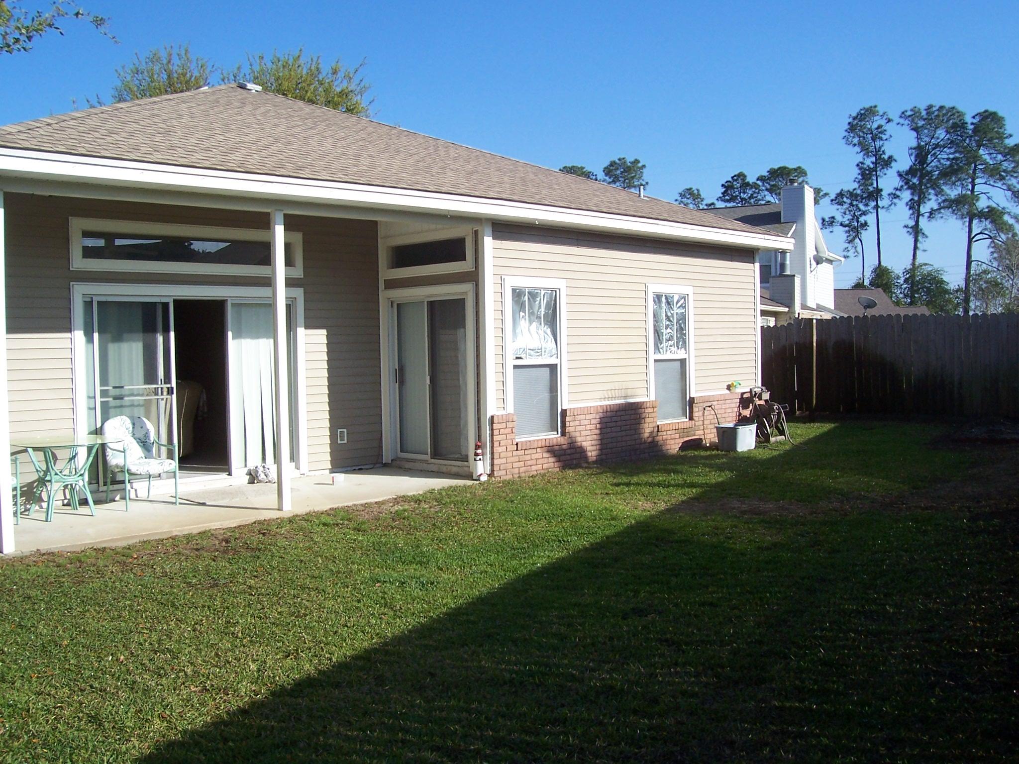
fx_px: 1001
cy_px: 382
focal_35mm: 34
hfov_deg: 54.0
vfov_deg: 41.8
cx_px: 510
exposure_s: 1/350
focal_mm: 5.6
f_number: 5.6
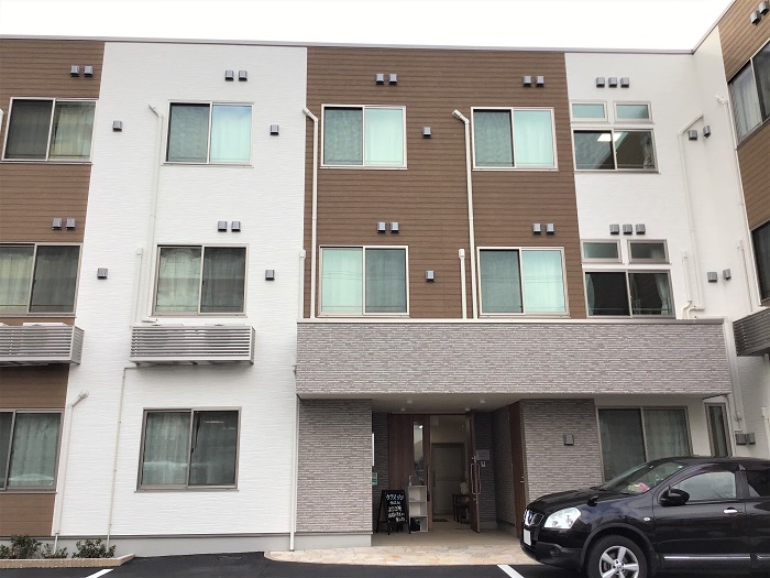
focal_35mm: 31
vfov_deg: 45.4
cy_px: 289
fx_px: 690
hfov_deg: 58.4
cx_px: 385
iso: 25
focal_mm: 3.3
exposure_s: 1/203
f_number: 2.4
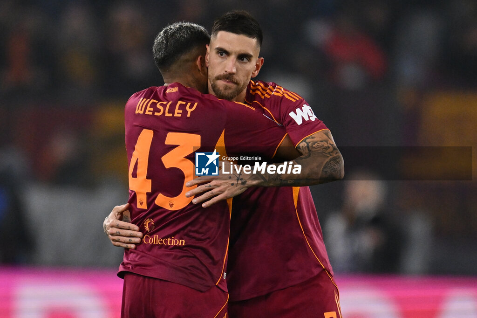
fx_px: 7417
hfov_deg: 3.7
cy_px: 159
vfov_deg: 2.5
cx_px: 238
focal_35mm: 560
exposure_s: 1/2000
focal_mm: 560
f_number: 4
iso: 2500
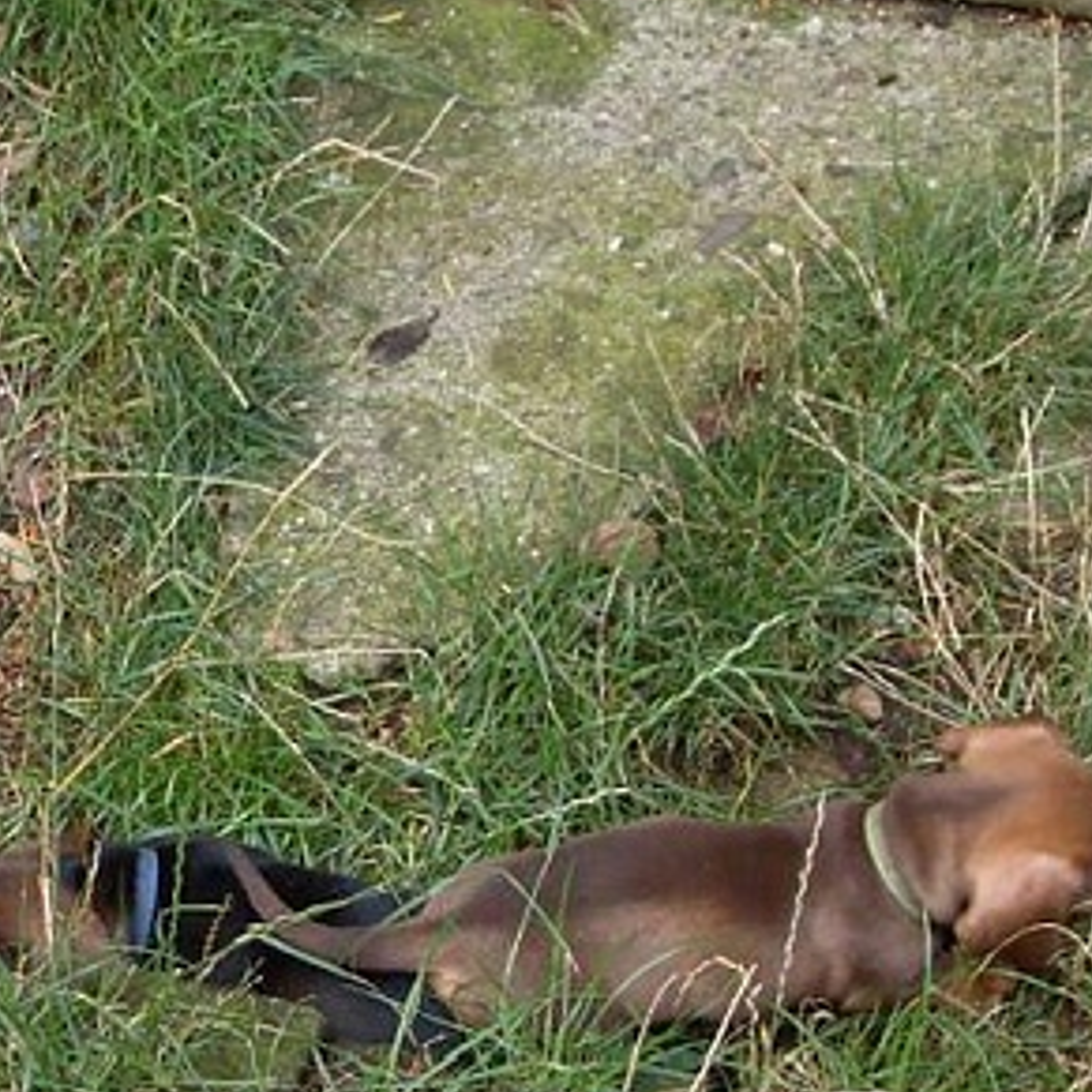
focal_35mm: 68
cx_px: 518
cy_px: 608
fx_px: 2427
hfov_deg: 25.4
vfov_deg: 25.3
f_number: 2.8
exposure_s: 1/180
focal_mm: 6.3
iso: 80
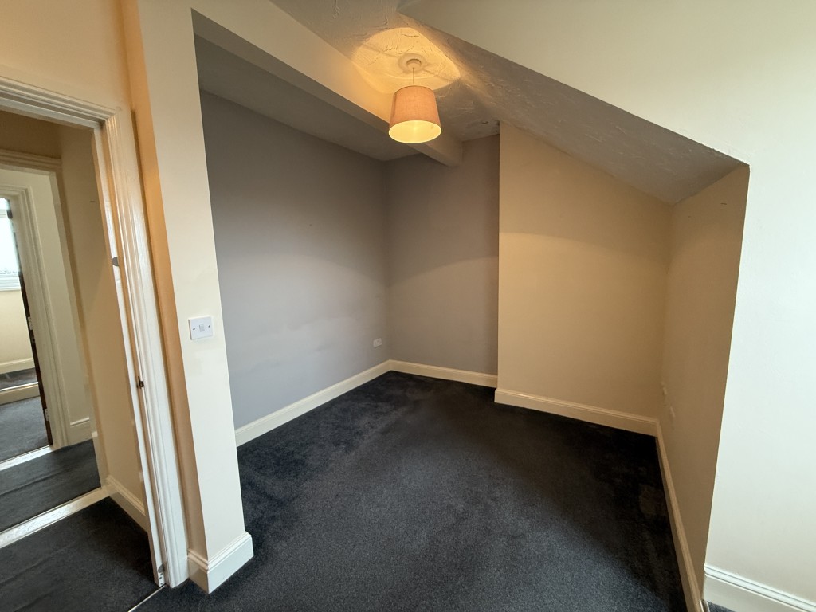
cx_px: 408
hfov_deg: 102.1
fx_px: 330
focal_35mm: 14
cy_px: 306
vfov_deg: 85.7
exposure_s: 1/50
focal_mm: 2.22
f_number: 2.2
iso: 320
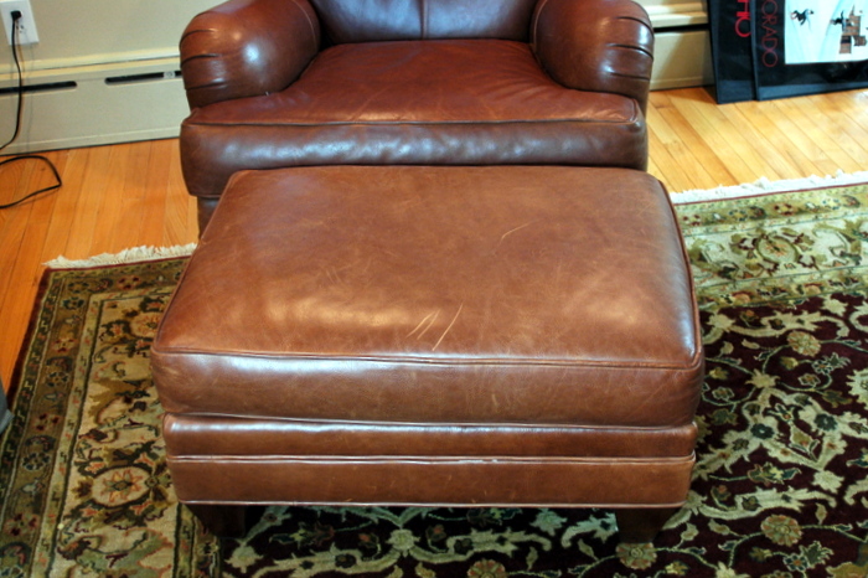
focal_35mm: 42
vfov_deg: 31.9
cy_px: 289
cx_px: 434
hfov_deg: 46.4
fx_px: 1012
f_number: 3.5
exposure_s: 1/30
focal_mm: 28
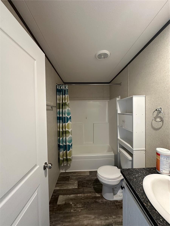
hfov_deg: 85.7
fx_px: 92
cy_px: 113
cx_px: 85
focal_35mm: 14
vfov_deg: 102.1
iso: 500
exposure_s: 1/60
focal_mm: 2.22
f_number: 2.2
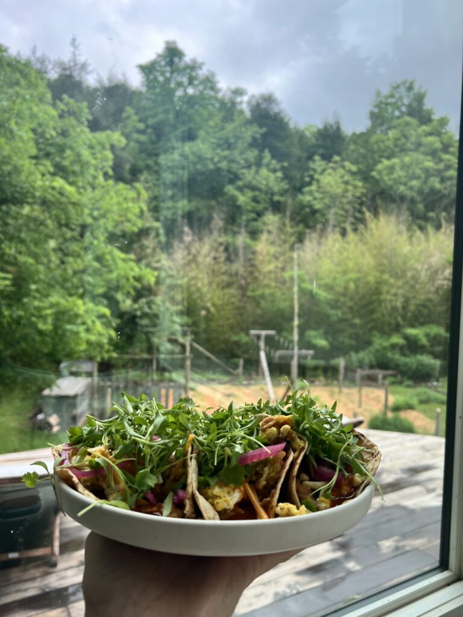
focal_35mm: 26
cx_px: 232
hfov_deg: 53.1
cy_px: 308
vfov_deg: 67.3
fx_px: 464
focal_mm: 5.7
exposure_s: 1/733
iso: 50
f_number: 1.5
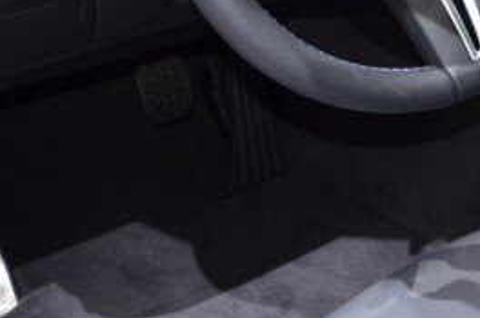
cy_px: -123
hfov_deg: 20.3
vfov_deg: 14.4
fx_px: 1190
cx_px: 667
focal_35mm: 89
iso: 400
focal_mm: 21
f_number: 3.8
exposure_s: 1/125
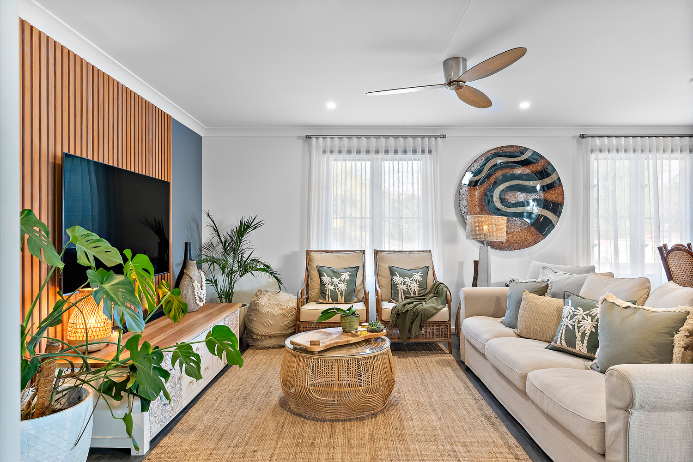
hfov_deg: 78.6
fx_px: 424
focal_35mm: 22
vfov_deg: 57.3
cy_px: 231
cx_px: 346
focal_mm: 22
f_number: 8
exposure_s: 1/3
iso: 400
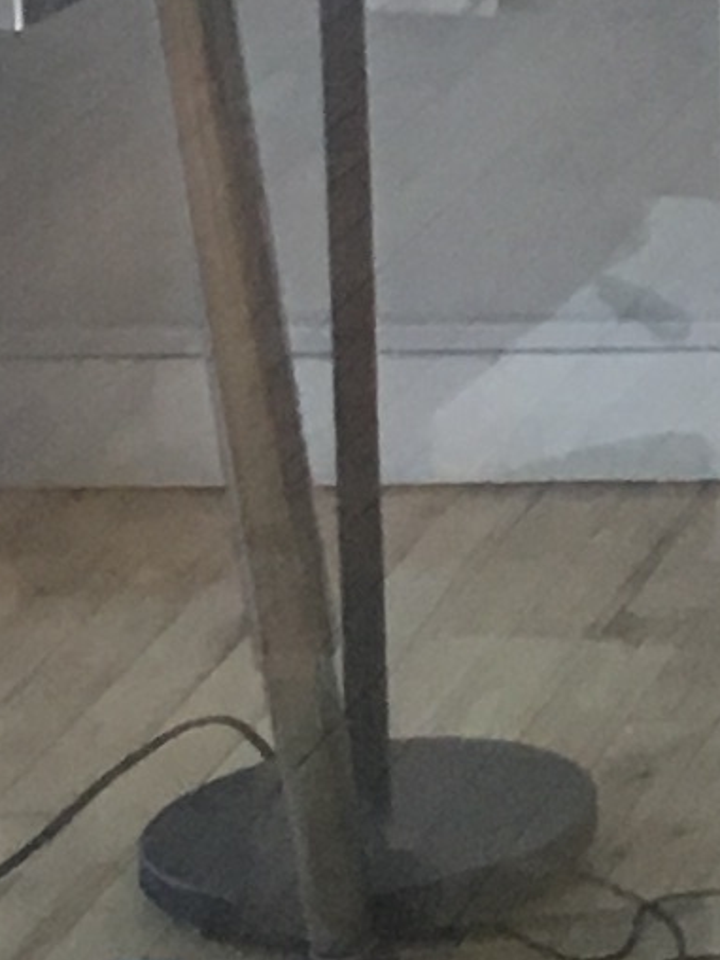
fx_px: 6379
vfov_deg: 8.1
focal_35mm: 230
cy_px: -1081
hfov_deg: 5.9
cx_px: 2236
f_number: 2.2
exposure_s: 1/30
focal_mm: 4.15
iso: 80
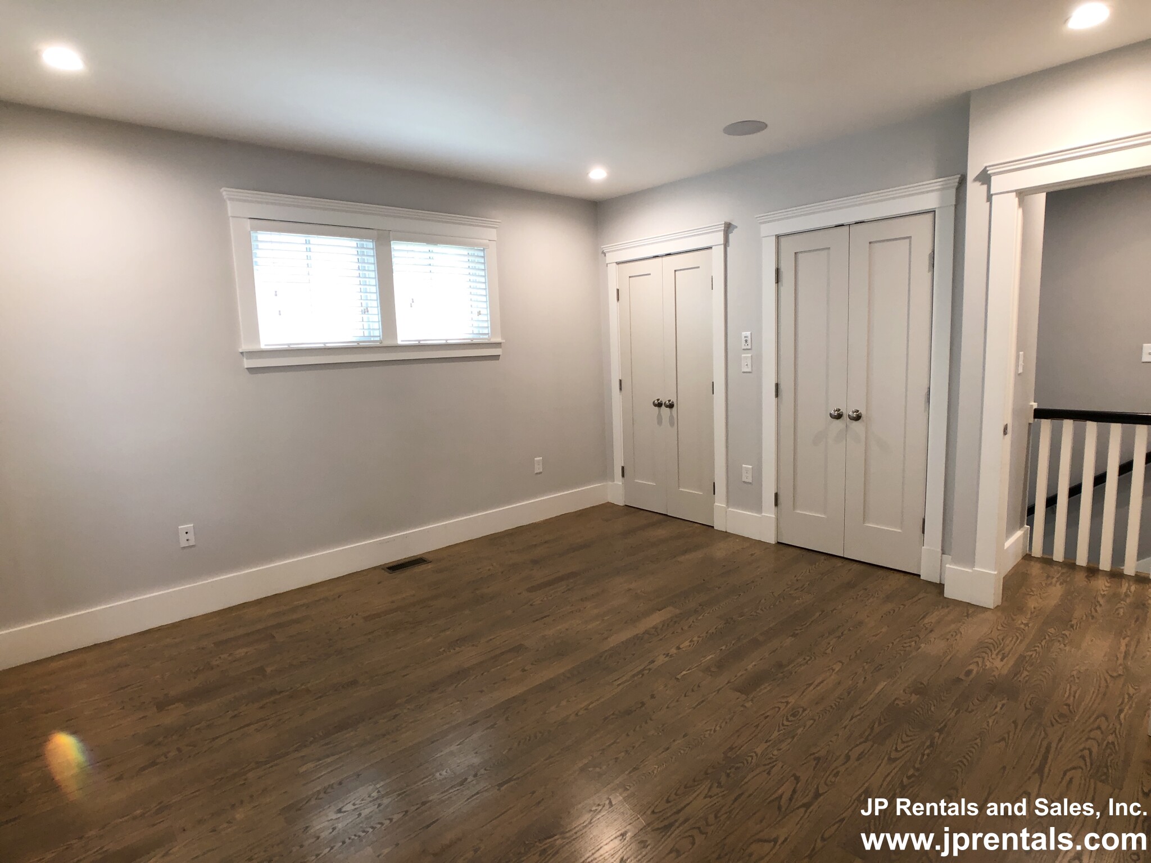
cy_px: 432
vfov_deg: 49.7
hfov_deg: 63.4
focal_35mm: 28
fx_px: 931
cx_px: 576
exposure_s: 1/30
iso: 80
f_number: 1.8
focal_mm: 3.99
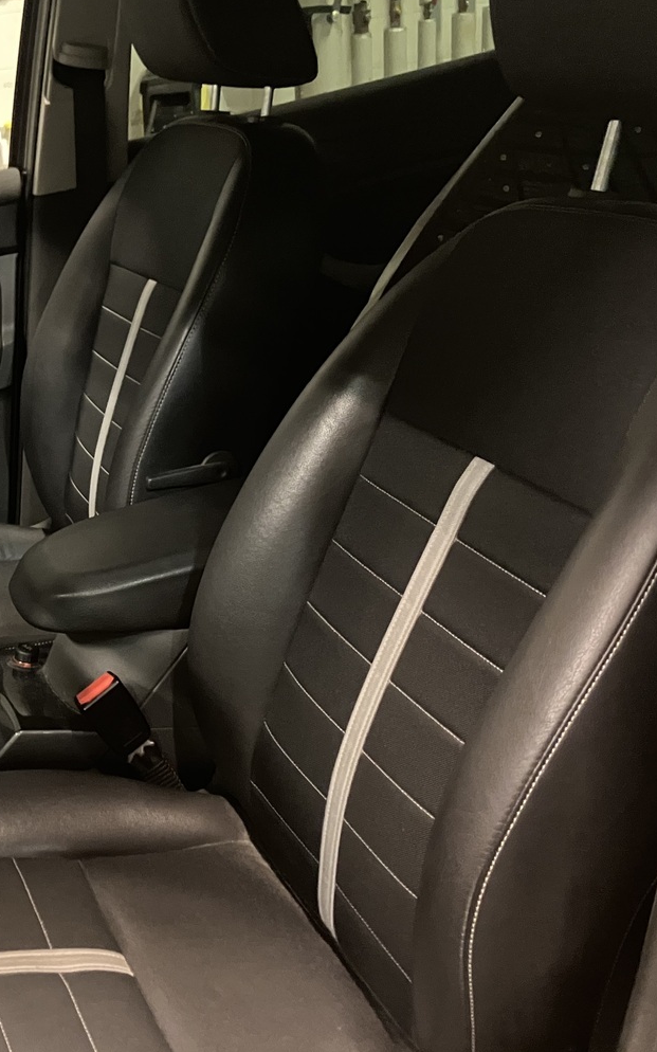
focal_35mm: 43
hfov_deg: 28.4
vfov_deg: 46.2
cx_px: 37
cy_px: 492
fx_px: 1232
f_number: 1.8
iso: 640
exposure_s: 1/17
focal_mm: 3.99
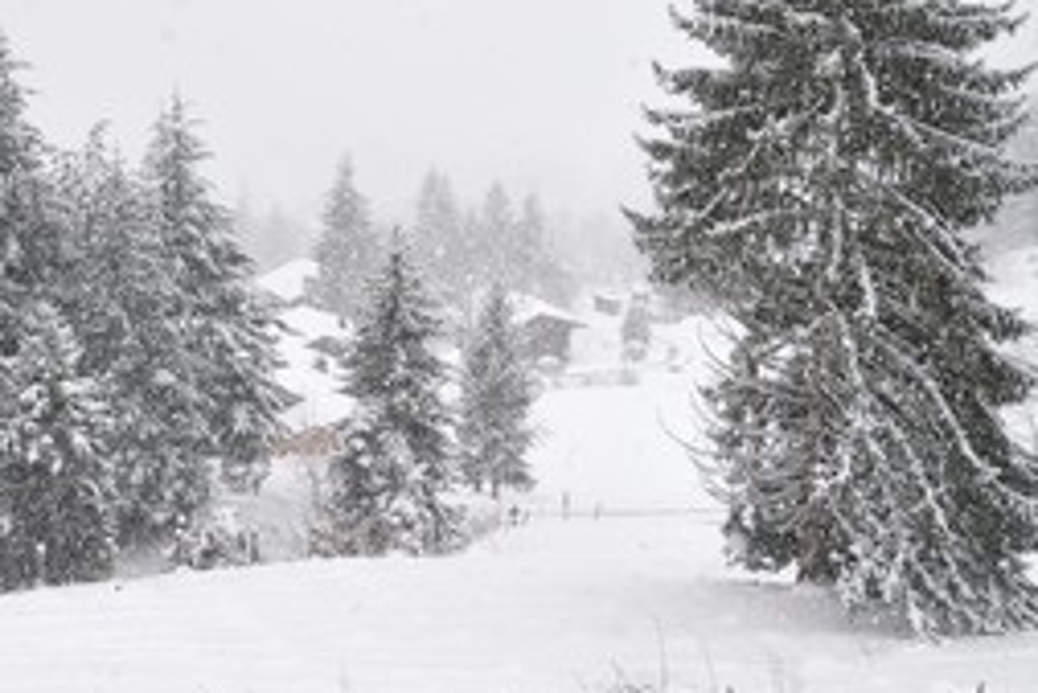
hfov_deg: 31.8
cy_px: 209
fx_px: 1817
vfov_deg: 21.5
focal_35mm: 63
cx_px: 431
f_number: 9
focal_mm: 38
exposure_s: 1/250
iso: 200
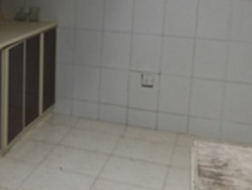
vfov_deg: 23.7
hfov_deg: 29.6
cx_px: 1
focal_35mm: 61
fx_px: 445
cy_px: 39
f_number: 1.8
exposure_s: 1/60
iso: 500
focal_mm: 3.98
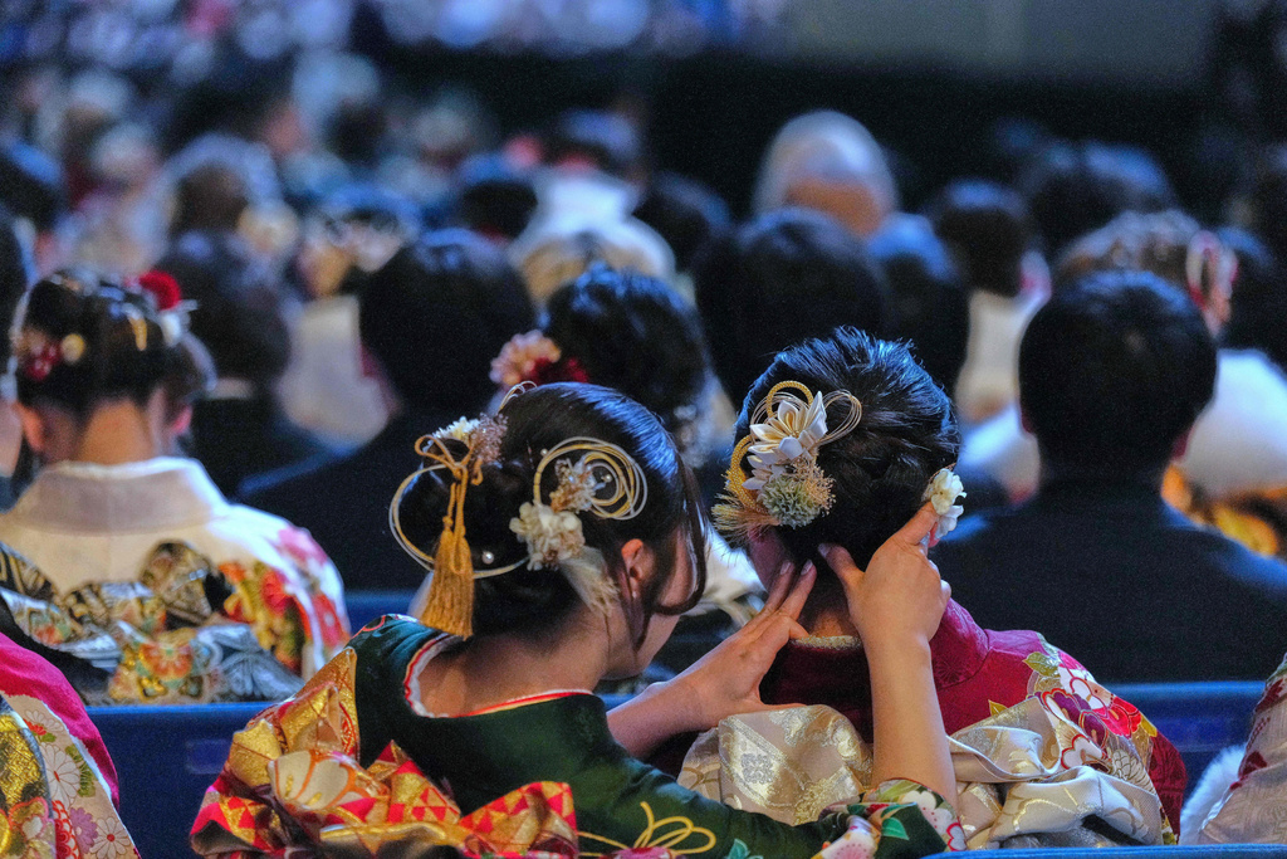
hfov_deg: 13.6
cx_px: 644
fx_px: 5399
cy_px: 430
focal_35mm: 151
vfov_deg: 9.1
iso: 6400
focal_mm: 151
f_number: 3.2
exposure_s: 1/125
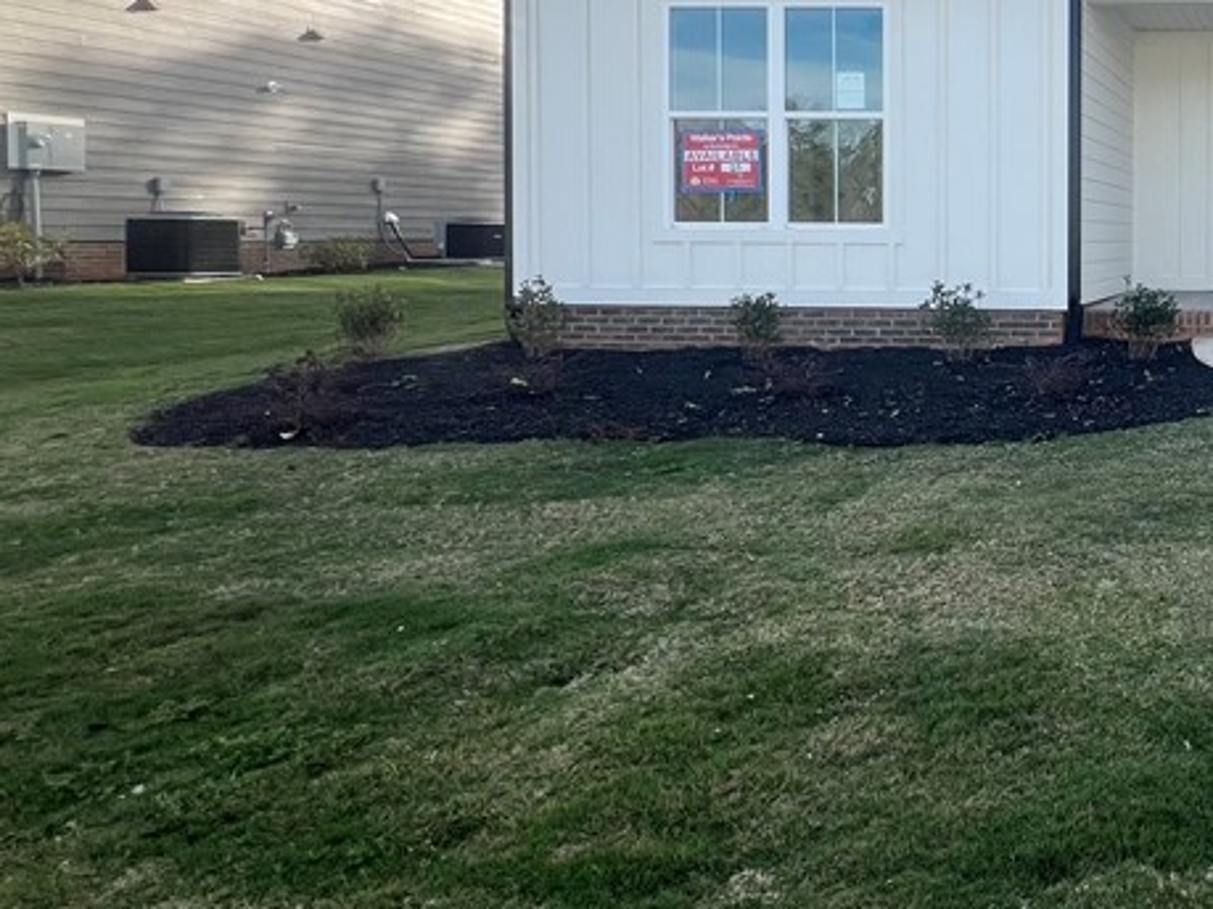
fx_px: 1016
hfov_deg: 47.5
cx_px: 1287
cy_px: 254
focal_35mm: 29
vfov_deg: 46.8
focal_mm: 1.57
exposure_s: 1/424
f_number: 1.8
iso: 32
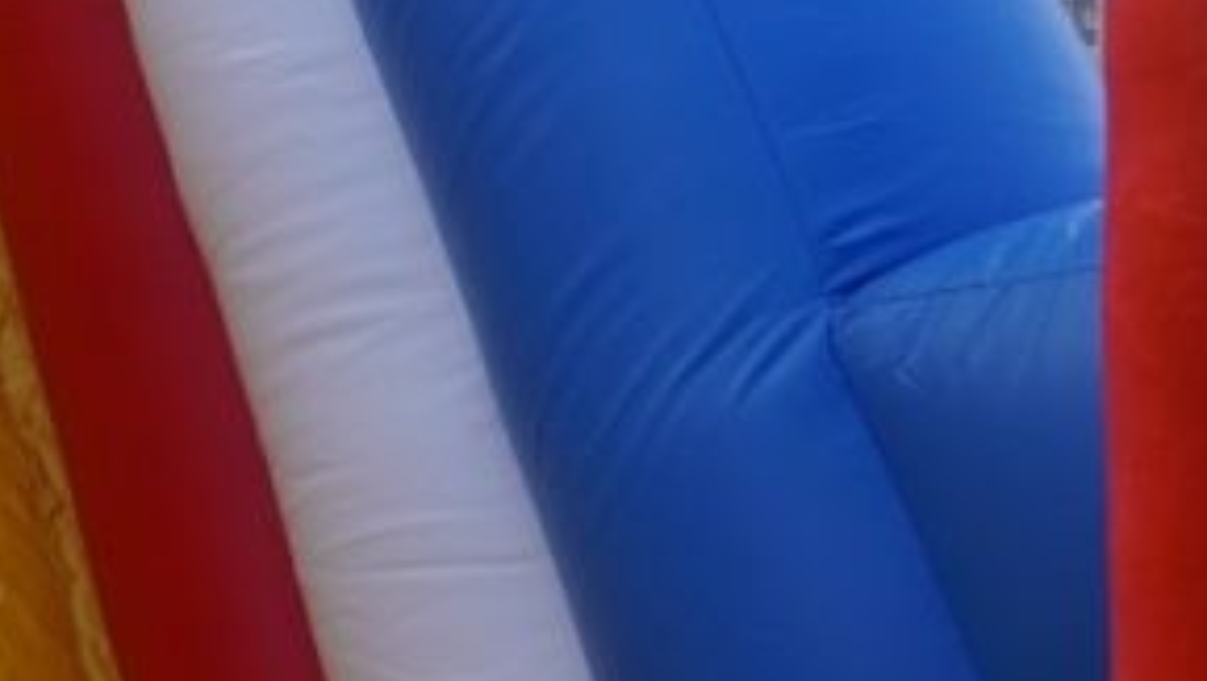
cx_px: -752
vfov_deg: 13.5
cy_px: 645
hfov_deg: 19.7
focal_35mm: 89
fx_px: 2850
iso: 100
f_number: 8
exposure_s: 1/125
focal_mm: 16
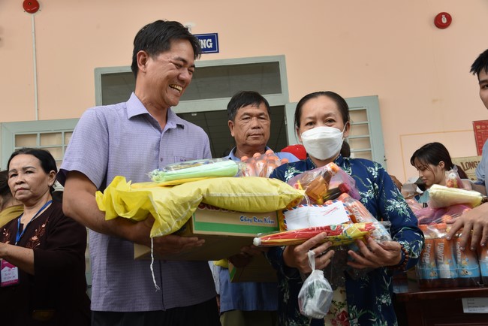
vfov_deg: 35.1
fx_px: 515
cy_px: 163
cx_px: 244
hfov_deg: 50.7
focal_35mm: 38
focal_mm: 38
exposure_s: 1/200
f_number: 7.1
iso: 400
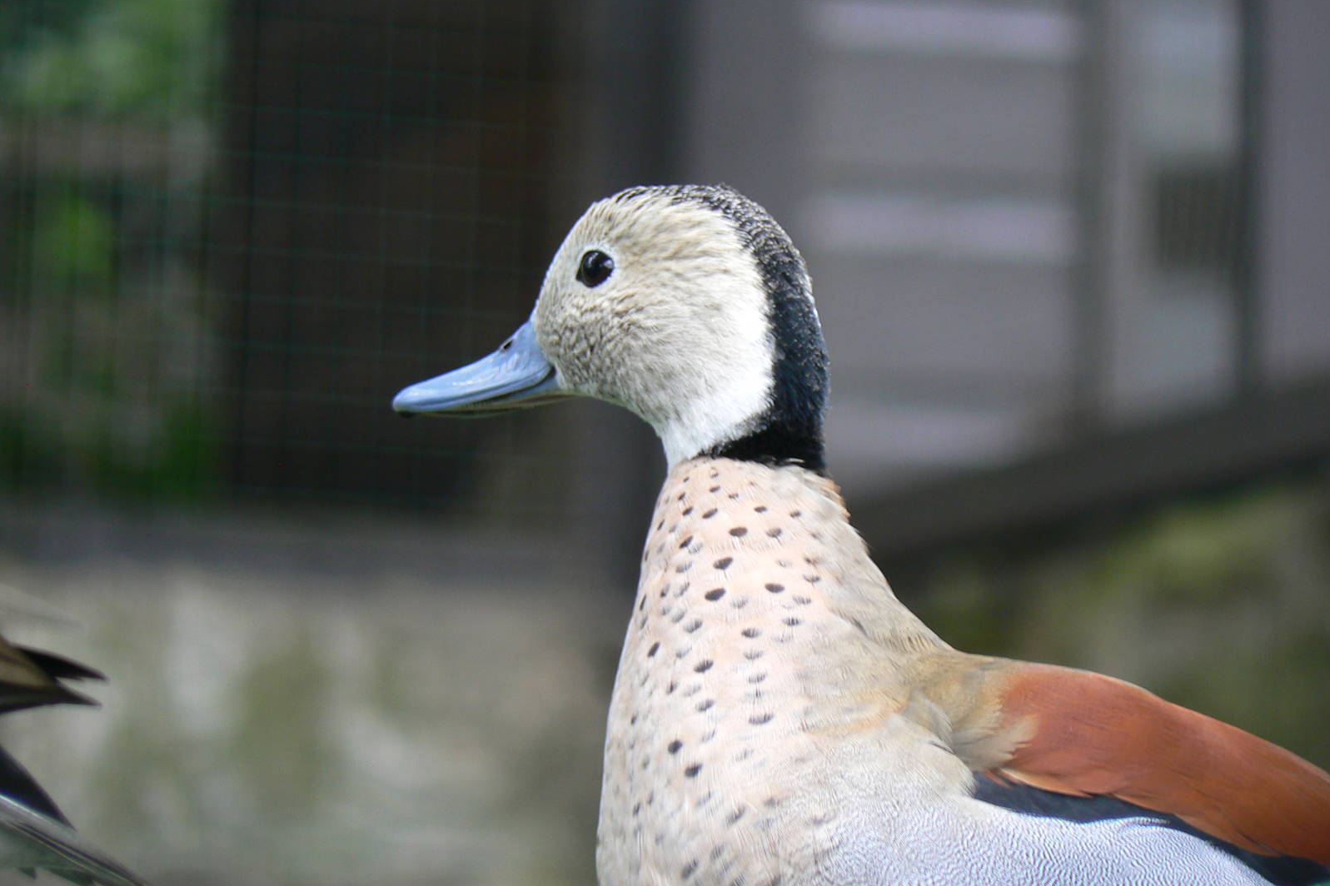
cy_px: 394
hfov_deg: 6.0
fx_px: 12742
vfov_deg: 4.0
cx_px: 665
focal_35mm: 345
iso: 80
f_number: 3.3
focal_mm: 55.2
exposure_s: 1/40
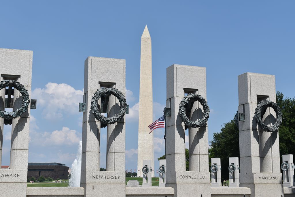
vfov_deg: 23.8
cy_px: 98
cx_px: 148
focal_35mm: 57
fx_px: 467
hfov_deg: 35.0
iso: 100
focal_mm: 38
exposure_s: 1/320
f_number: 10
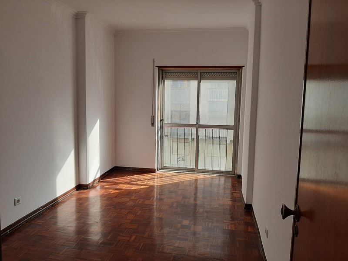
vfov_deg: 51.4
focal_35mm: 27
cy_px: 130
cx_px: 174
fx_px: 271
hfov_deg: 65.3
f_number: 1.7
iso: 40
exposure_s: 1/845
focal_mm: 3.93
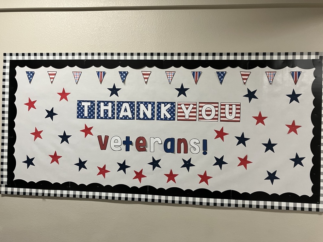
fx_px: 271
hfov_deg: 61.7
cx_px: 160
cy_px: 119
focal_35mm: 29
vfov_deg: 48.2
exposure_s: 1/60
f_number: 1.8
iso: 80
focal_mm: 3.99
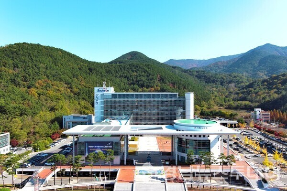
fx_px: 231
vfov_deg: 45.0
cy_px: 96
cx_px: 144
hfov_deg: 63.7
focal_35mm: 29
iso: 200
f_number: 8
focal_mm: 10.19
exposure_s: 1/240
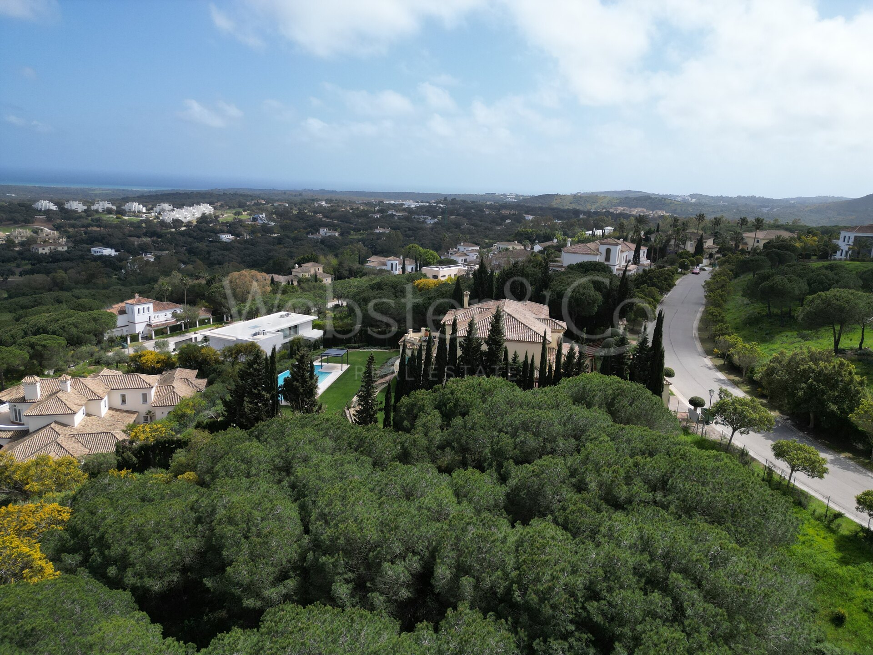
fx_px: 605
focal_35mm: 24
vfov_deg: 56.8
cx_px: 436
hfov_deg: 71.6
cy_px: 328
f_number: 1.7
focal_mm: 6.72
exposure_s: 1/3200
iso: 110
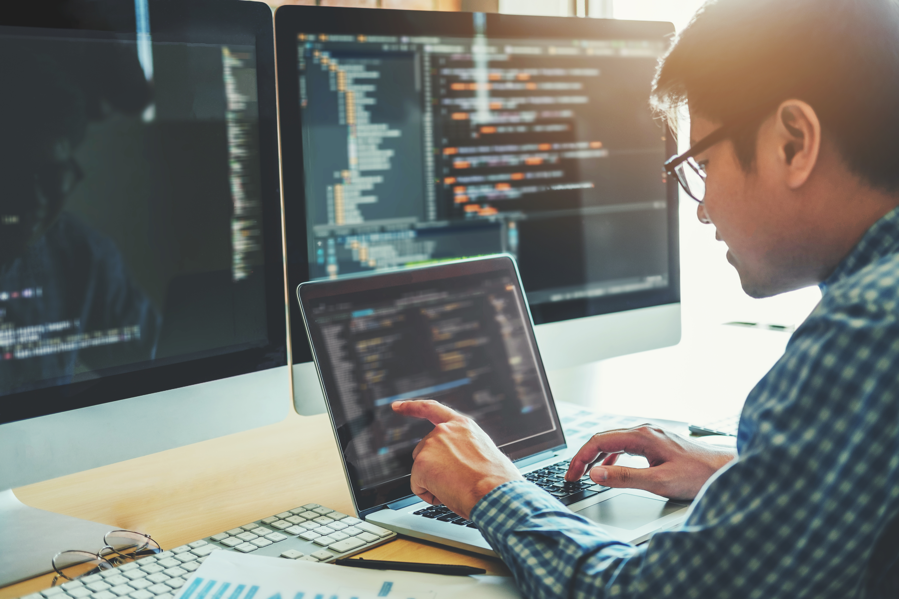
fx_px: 1323
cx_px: 450
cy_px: 300
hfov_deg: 37.5
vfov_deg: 25.5
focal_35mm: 53
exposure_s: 1/80
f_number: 2
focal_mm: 35
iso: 100
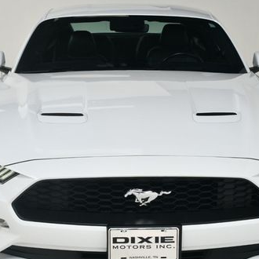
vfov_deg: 21.9
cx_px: 144
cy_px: 149
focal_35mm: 79
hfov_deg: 21.9
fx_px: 669
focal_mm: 32
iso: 100
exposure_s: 1/160
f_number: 13
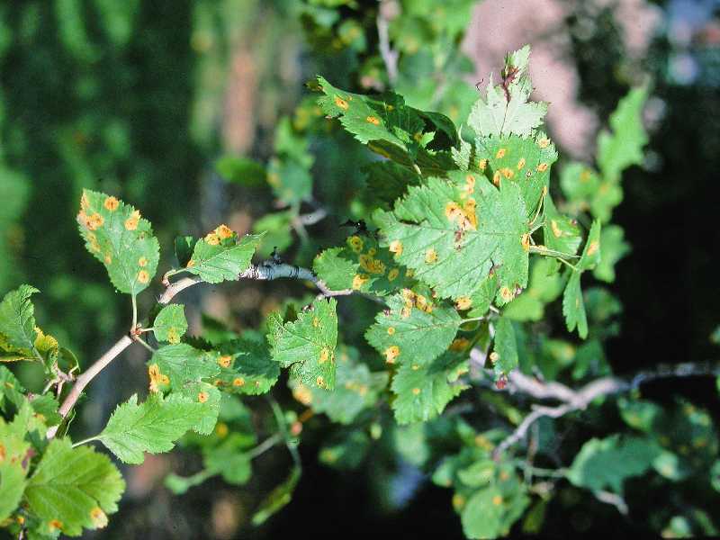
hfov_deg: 25.0
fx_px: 1622
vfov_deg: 18.9
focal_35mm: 78
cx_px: 360
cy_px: 270
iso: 100
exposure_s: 1/123
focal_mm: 16.2
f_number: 7
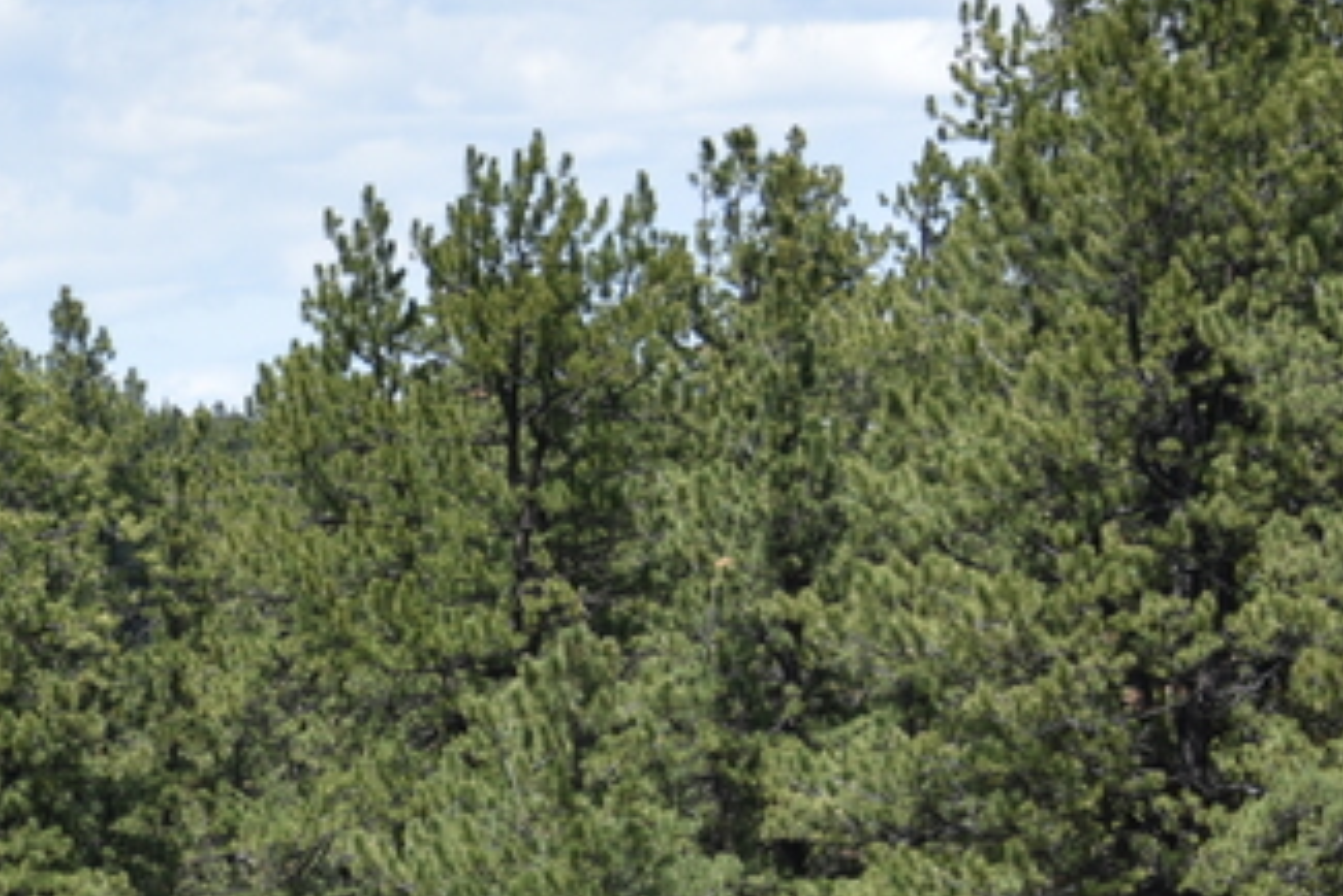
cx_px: -1153
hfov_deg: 7.0
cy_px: 1069
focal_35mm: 284
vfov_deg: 4.8
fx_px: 10599
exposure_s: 1/250
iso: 100
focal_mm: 72
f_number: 8
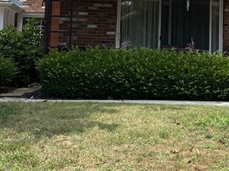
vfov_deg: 16.4
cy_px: -5
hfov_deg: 22.0
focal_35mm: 88
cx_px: 181
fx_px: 582
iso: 32
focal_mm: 4.25
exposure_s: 1/1522
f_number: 1.8
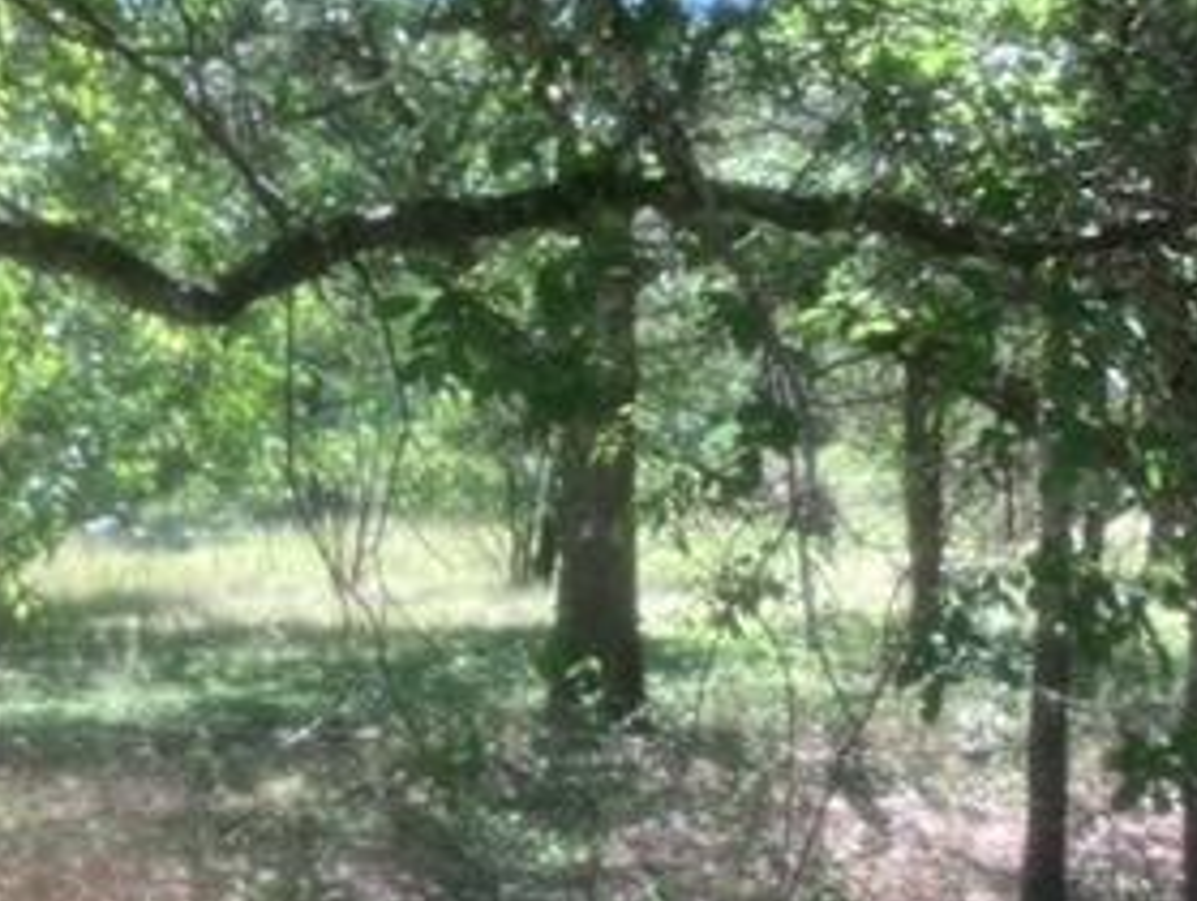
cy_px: 468
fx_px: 2458
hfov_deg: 27.3
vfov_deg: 20.8
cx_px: 528
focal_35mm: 71
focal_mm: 3.3
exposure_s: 1/124
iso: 25
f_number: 2.4
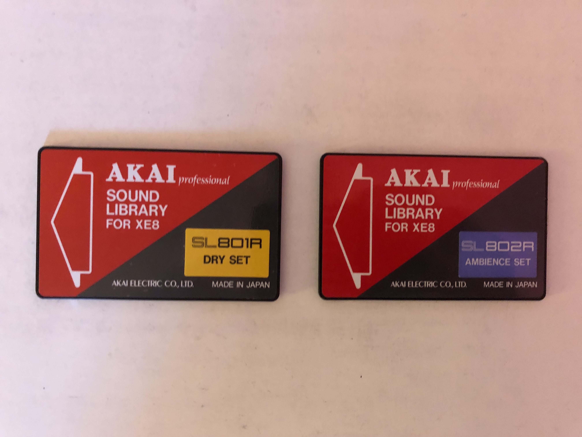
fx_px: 471
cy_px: 218
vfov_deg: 49.7
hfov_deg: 63.4
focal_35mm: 28
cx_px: 291
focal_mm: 3.99
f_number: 1.8
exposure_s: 1/4
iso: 160
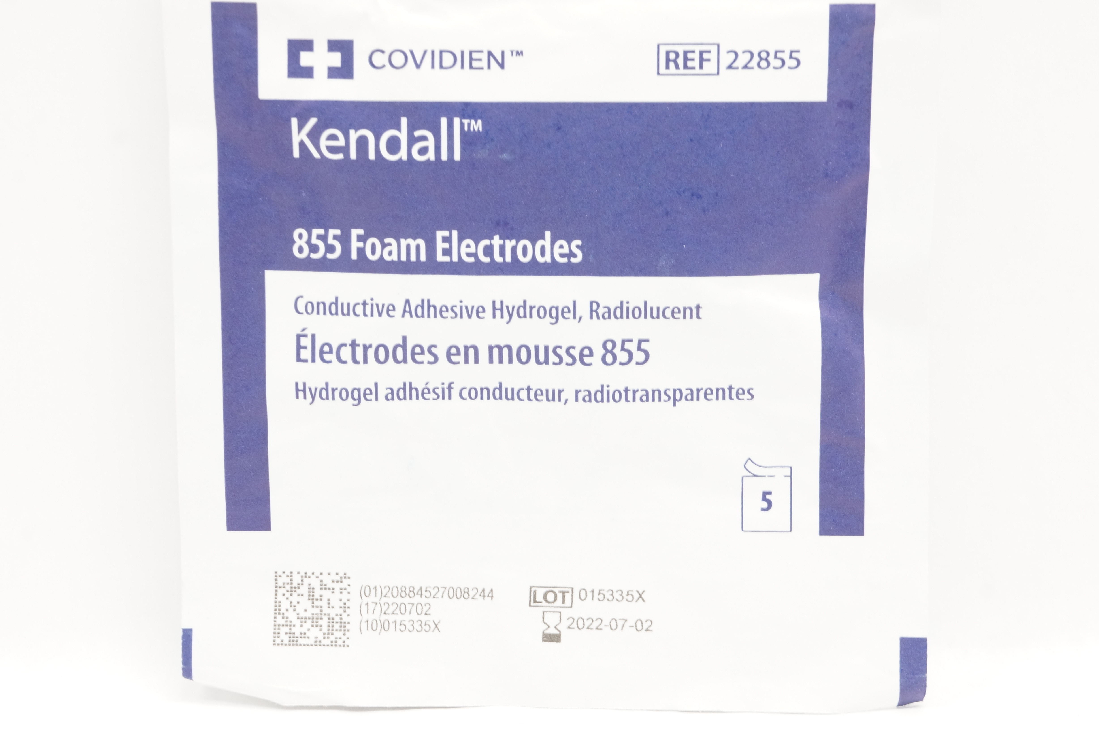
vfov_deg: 16.5
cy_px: 365
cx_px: 550
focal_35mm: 82
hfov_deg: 24.6
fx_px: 2516
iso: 800
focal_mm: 55
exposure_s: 1/20
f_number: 10
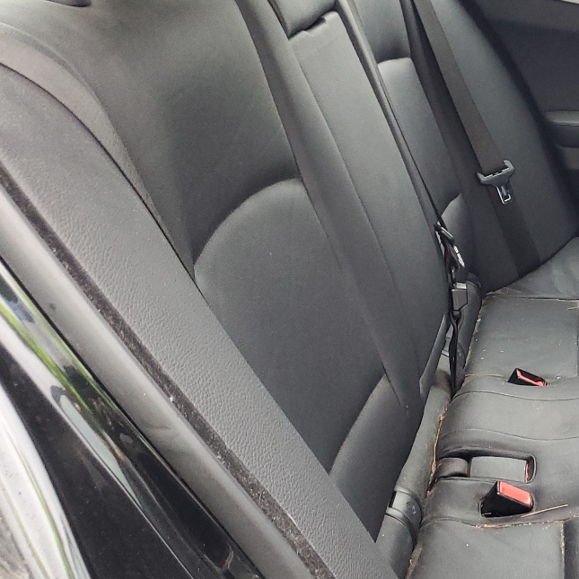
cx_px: 682
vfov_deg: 30.0
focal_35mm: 57
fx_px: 1079
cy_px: 294
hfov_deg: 26.8
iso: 146
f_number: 1.5
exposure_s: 1/60.2
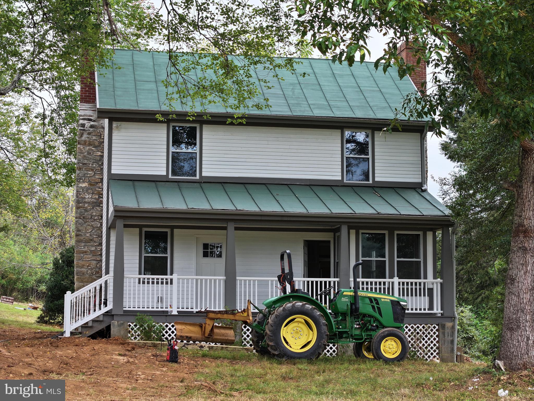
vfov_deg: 21.0
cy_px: 200
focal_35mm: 70
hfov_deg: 27.8
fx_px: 1080
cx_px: 267
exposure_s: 1/500
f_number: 2.8
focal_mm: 19.35
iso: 300
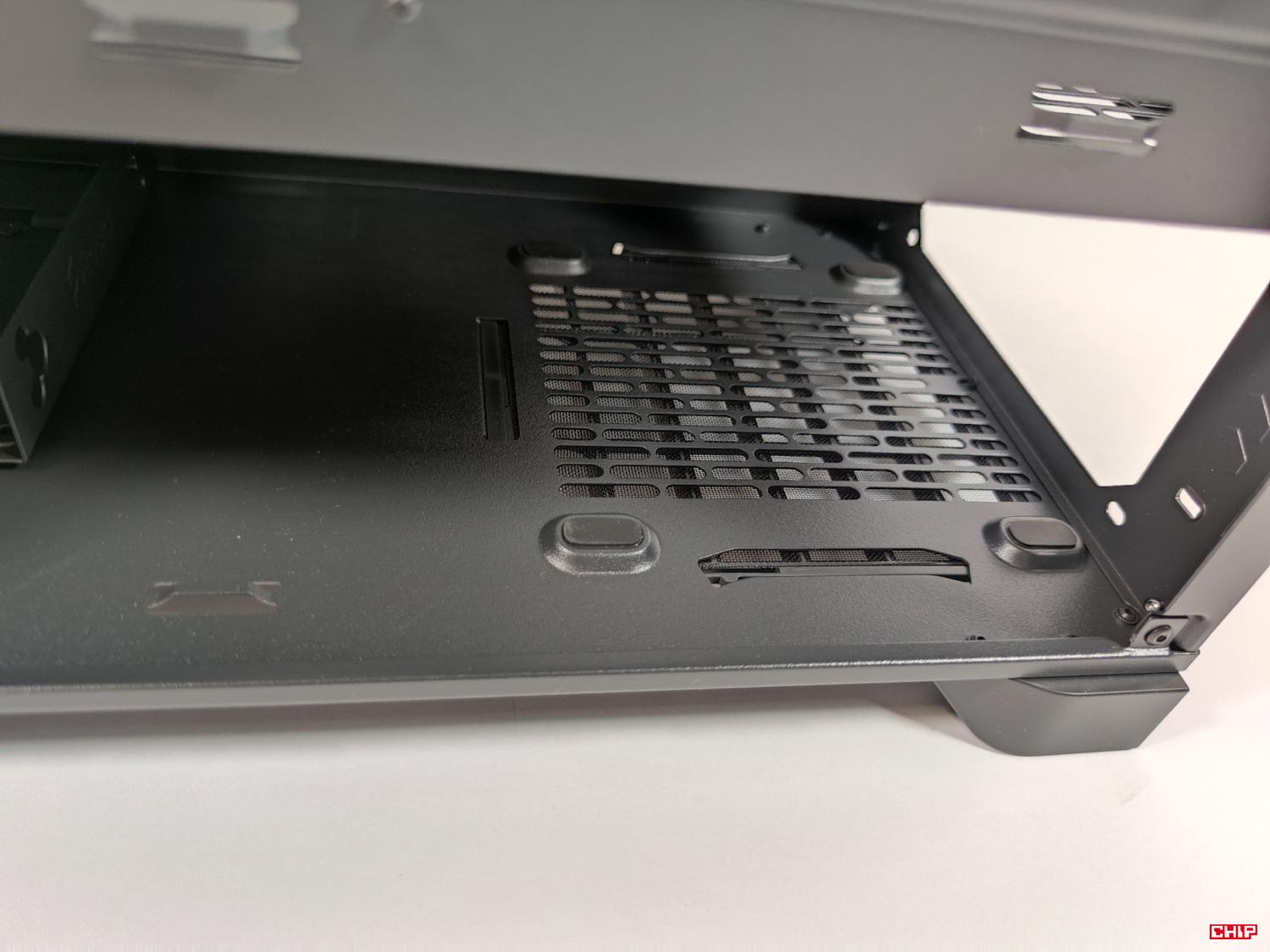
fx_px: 881
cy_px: 476
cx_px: 635
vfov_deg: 56.8
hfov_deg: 71.6
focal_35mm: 24
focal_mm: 6.78
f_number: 1.85
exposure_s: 1/17
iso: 414
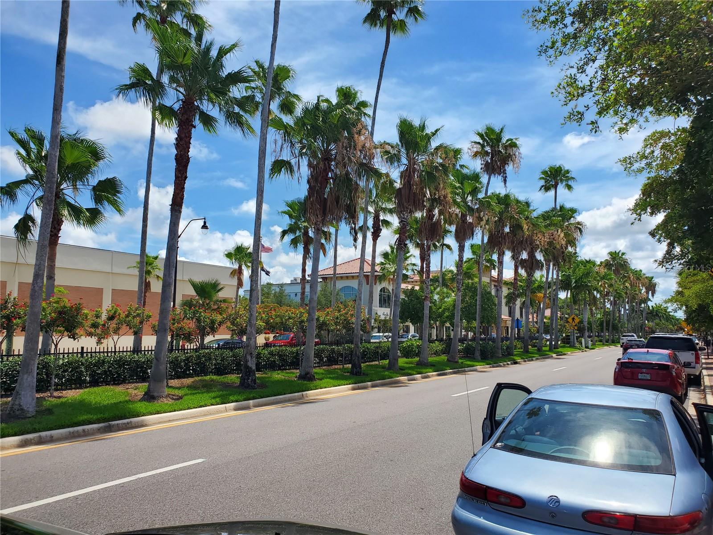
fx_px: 536
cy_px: 268
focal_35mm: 26
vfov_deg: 53.1
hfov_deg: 67.3
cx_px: 356
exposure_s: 1/1605
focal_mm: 4.3
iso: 50
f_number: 2.4
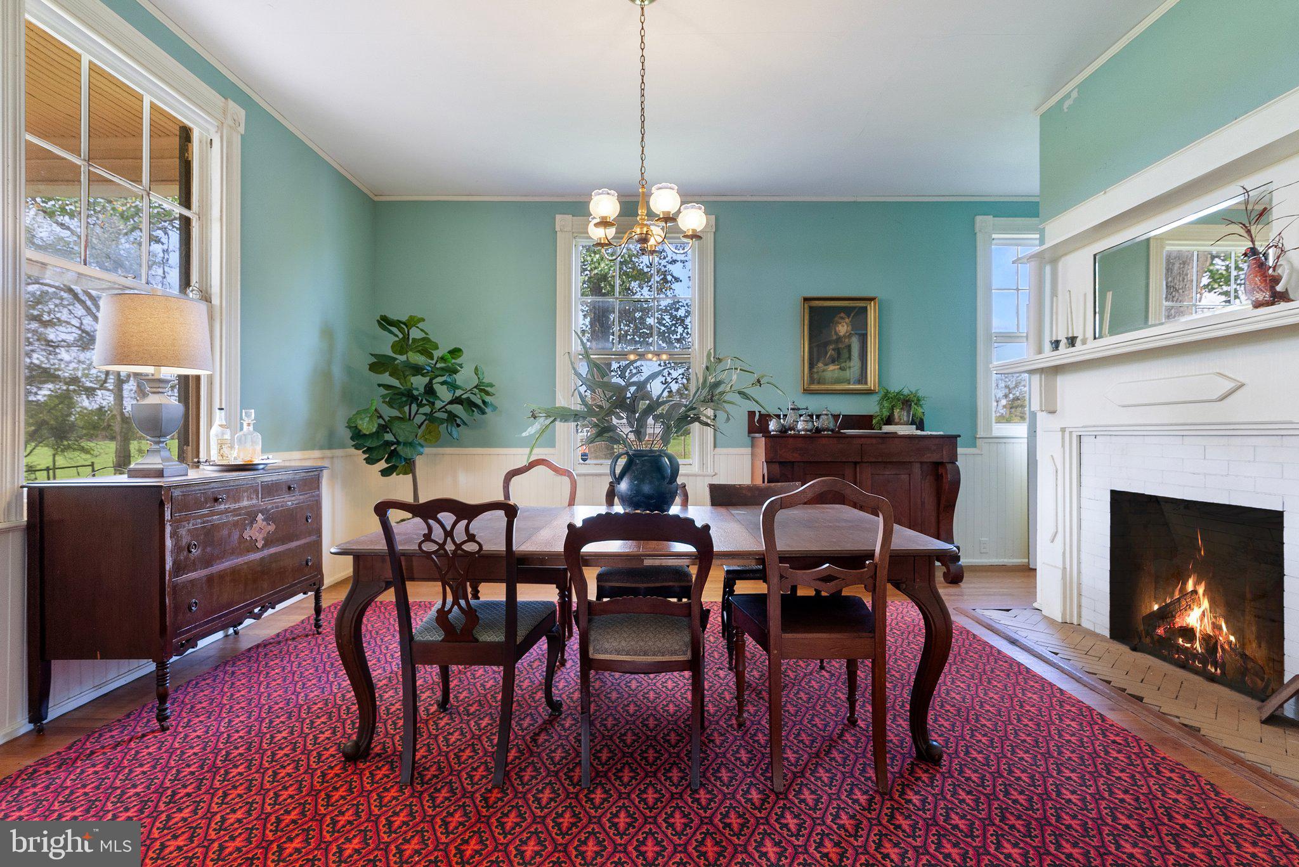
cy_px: 434
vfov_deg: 73.8
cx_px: 650
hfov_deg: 96.7
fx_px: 578
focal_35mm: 16
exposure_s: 1/3
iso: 640
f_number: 8
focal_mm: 16
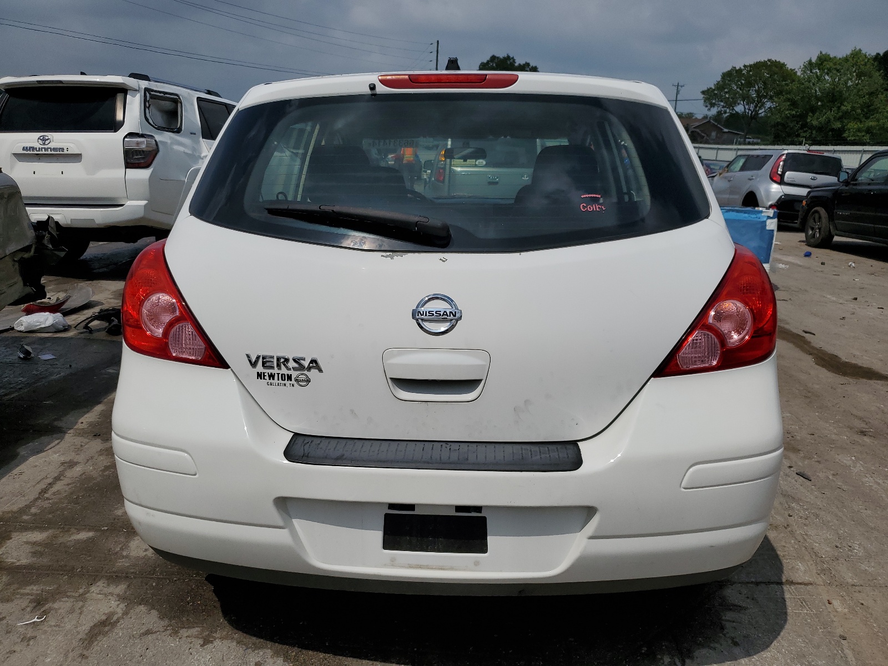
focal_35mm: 26
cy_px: 333
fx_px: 667
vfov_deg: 53.1
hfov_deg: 67.3
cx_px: 444
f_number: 1.5
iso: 50
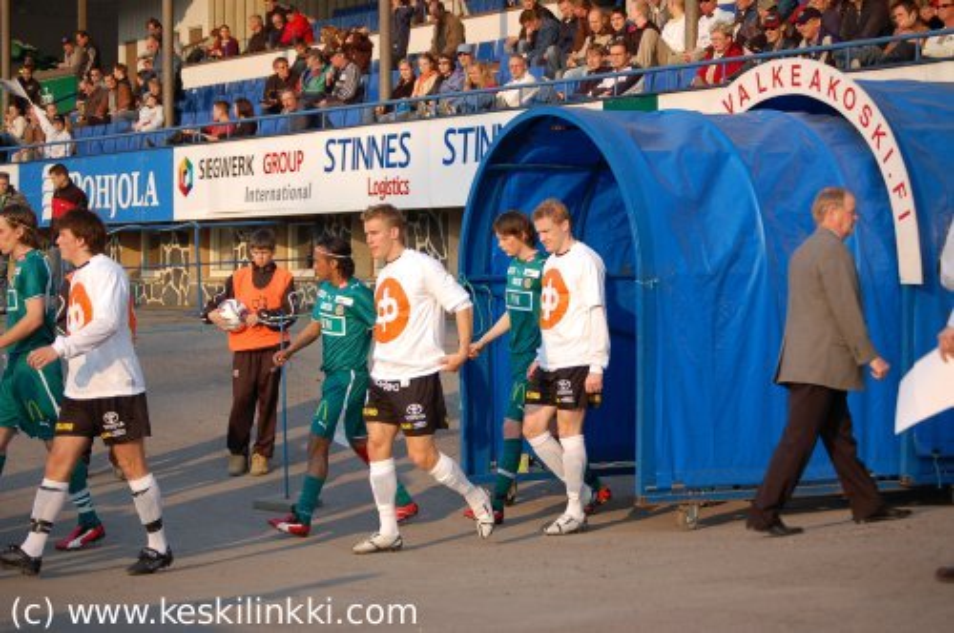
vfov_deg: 13.8
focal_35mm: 99
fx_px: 2620
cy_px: 316
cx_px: 477
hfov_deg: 20.6
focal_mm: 66
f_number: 4.2
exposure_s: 1/1000
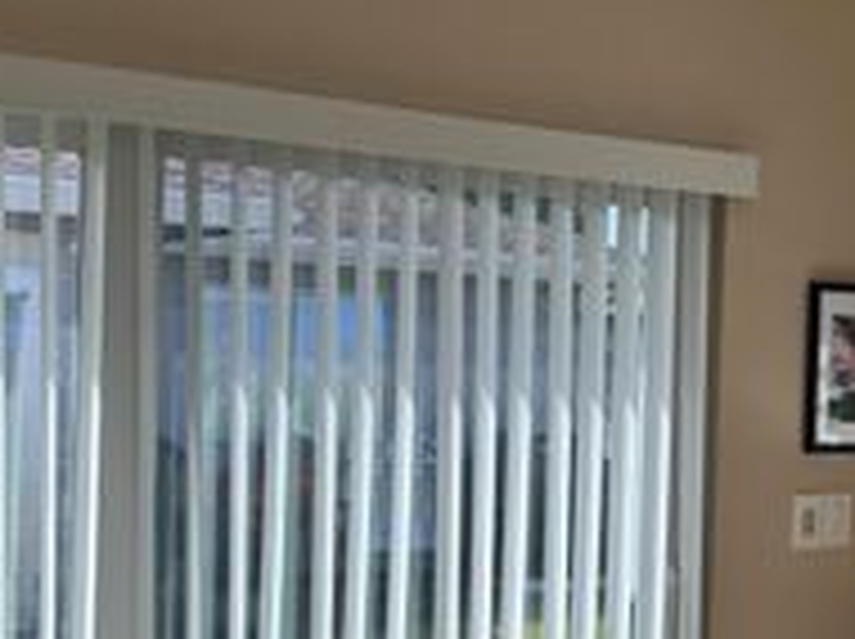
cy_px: 416
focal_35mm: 75
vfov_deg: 19.5
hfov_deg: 24.7
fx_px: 1850
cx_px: 873
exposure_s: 1/582
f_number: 1.78
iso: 80
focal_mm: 6.76
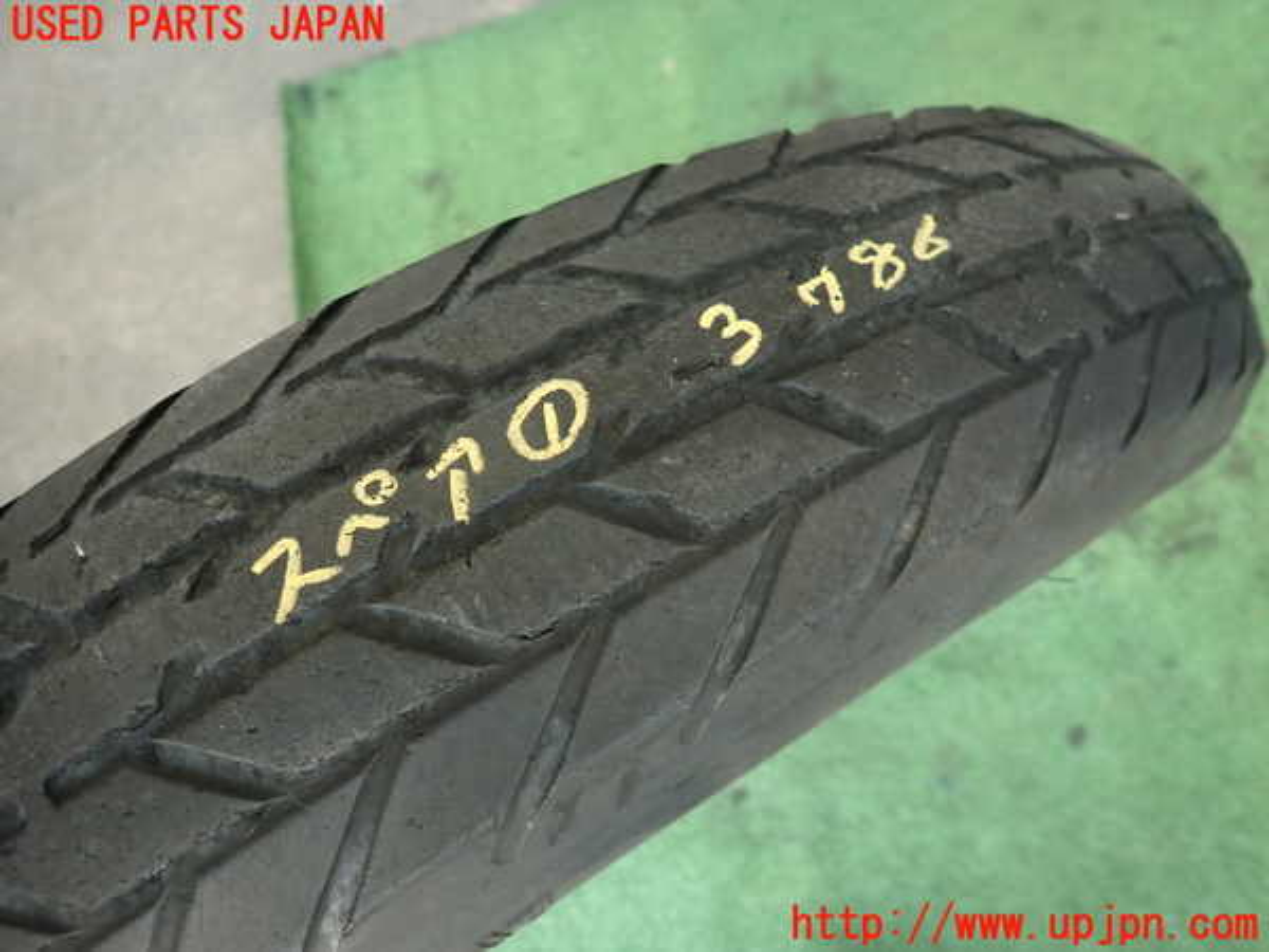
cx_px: 634
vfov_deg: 54.9
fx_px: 916
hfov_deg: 69.4
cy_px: 476
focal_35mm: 25
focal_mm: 4.5
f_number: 2
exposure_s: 1/30
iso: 200
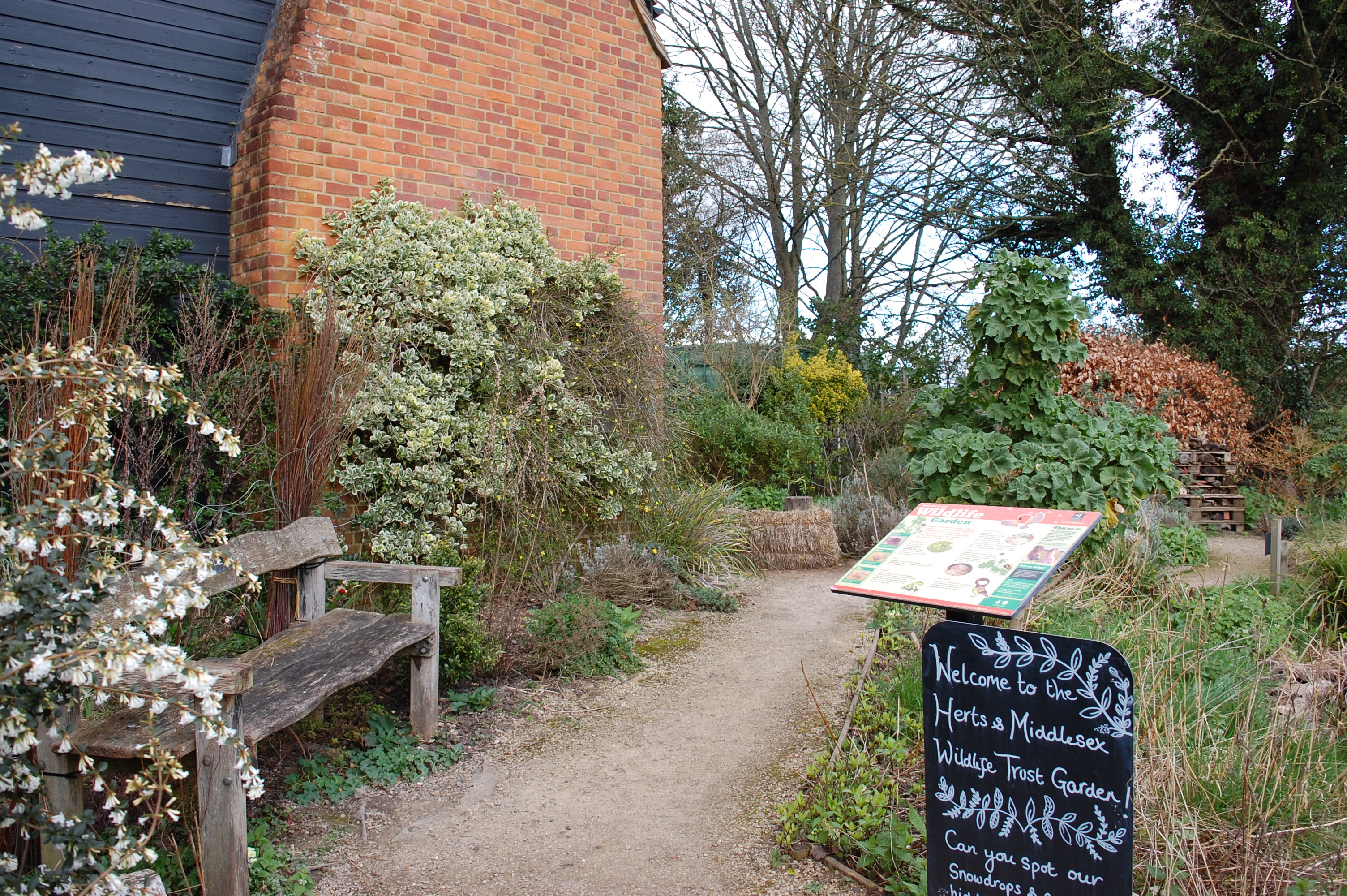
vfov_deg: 43.5
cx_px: 674
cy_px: 448
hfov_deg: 62.0
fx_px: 1121
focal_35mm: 30
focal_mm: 20
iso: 200
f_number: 6.3
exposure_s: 1/160
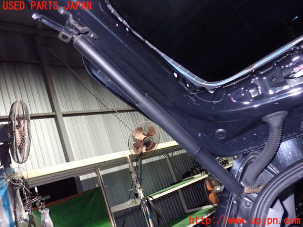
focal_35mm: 30
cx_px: 152
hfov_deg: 60.0
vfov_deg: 46.8
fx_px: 263
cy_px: 114
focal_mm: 5.4
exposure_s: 1/30
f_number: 2.3
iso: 800
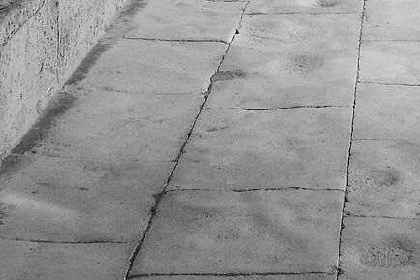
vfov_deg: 9.3
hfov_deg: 15.2
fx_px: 1552
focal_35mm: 133
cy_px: -372
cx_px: 387
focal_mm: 24
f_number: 5
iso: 400
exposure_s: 1/160
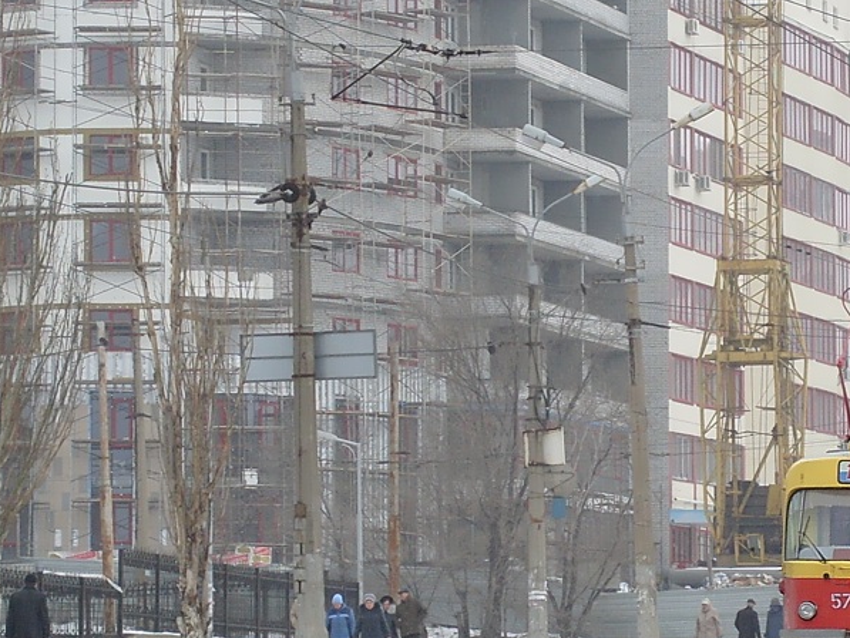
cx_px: 645
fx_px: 2947
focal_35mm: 120
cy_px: 308
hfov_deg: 16.3
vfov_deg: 12.4
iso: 80
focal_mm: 15.5
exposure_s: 1/250
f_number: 4.6
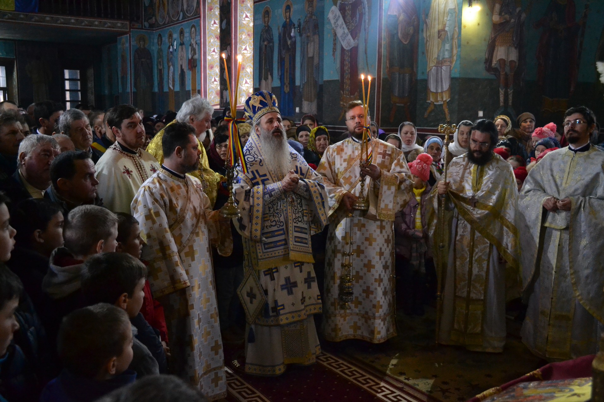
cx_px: 302
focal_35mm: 36
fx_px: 604
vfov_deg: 36.9
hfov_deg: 53.1
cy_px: 201
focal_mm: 24
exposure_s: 1/60
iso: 3200
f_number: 3.8
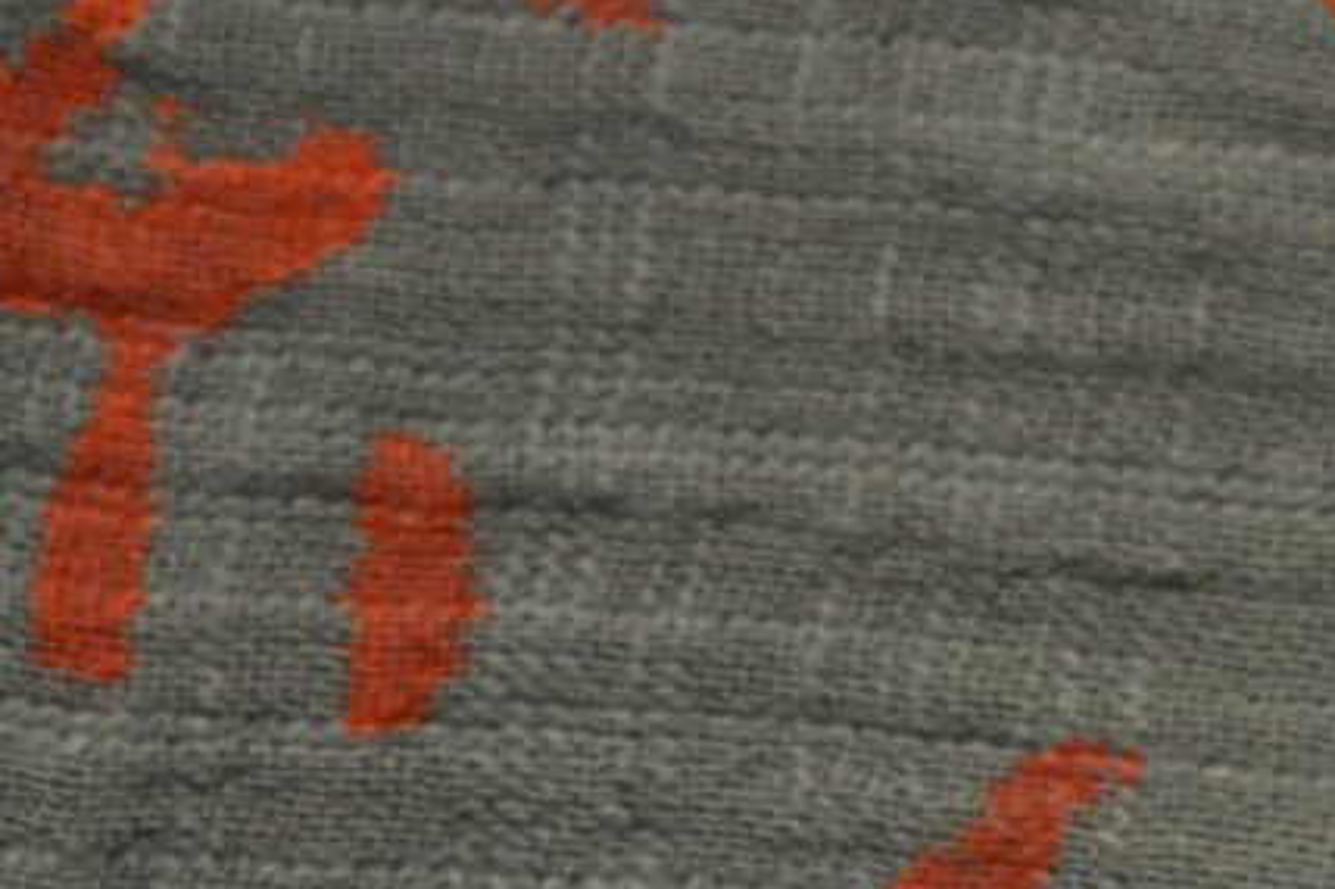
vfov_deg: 5.1
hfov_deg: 7.6
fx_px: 9971
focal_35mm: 269
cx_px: 1148
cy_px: -72
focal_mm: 30
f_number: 4.5
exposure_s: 1/60
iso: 640
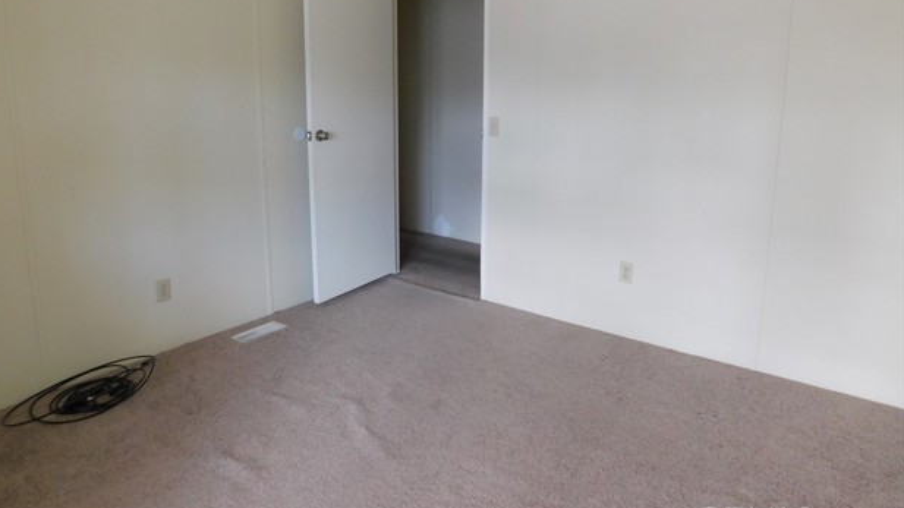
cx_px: 438
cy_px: 190
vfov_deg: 44.0
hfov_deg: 71.9
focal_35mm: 26
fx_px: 623
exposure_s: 1/30
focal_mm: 4
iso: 160
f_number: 3
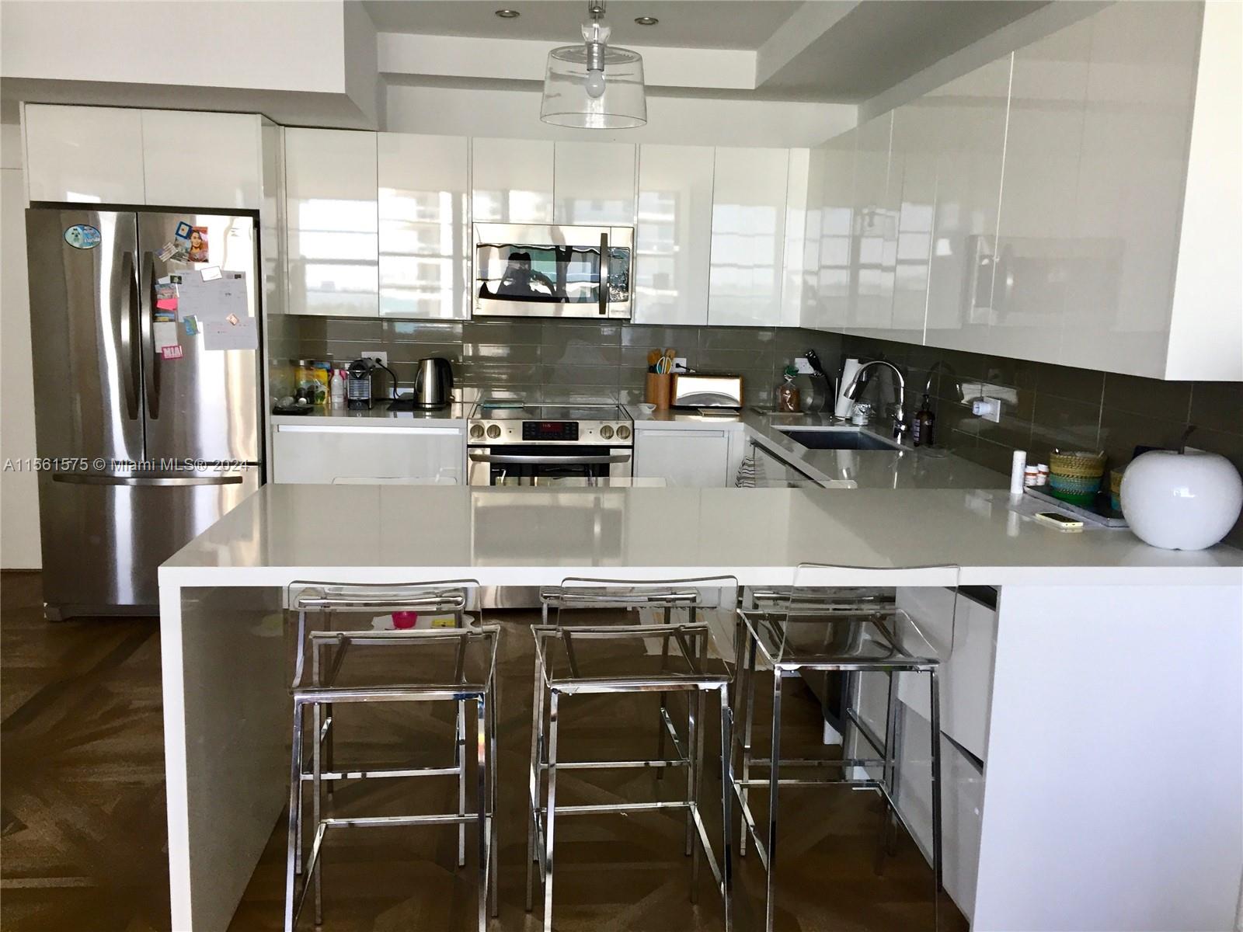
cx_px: 622
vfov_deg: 48.2
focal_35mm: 29
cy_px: 466
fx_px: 1041
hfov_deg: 61.7
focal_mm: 4.15
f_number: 2.2
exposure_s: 1/30
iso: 32
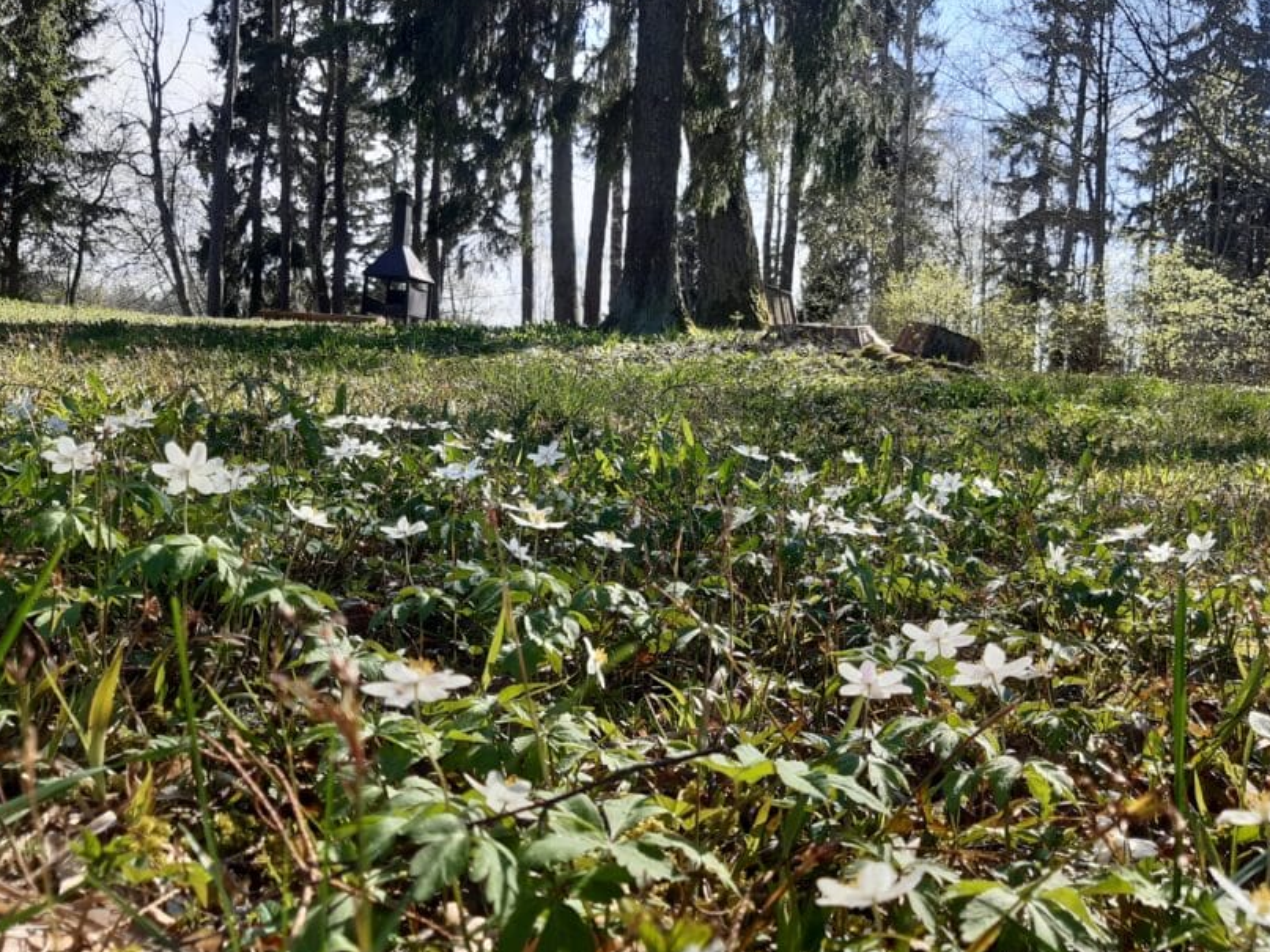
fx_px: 1211
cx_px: 696
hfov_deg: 55.3
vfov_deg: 42.9
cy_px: 434
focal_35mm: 33
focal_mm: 3.92
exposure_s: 1/600
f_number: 1.7
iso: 40
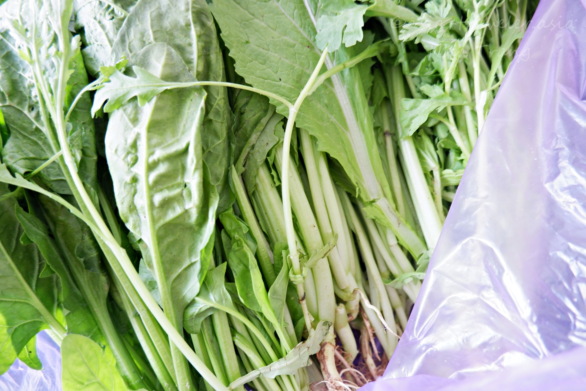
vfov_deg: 55.1
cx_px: 293
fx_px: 374
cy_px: 196
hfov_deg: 76.1
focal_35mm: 23
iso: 640
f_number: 3.5
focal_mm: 15
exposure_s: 1/25
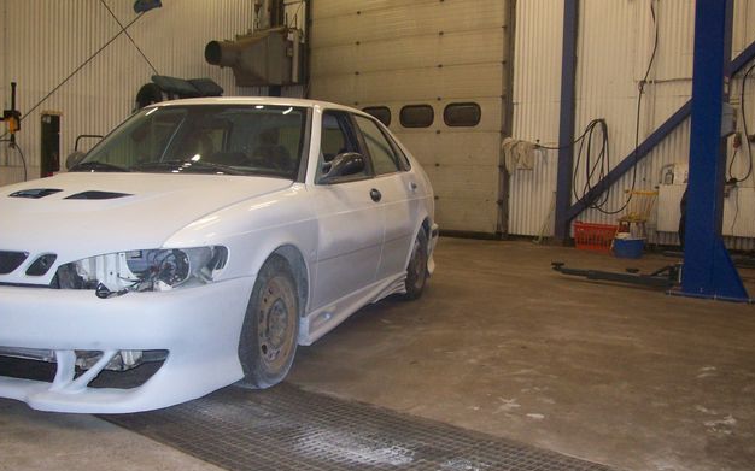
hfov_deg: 50.4
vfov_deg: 32.7
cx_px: 376
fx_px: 802
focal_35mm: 39
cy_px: 269
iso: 200
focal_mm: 6
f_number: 2.7
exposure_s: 1/64
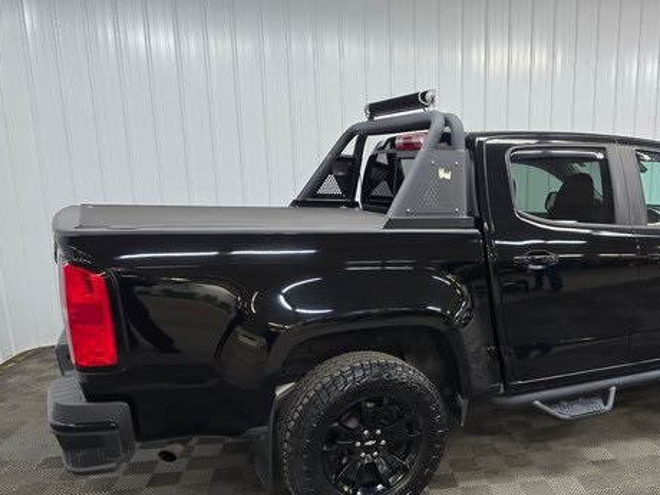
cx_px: 440
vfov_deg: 43.6
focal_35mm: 32
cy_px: 323
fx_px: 610
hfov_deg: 55.6
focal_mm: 6.3
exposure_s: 1/120
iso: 400
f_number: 1.7
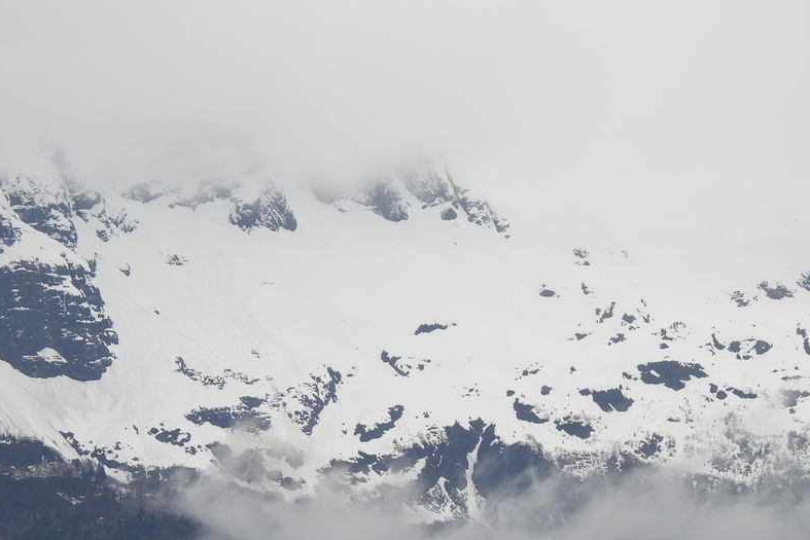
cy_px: 443
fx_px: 8371
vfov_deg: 3.7
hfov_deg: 5.5
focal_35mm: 372
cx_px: 441
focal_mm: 39.3
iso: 100
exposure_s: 1/250
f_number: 4.5
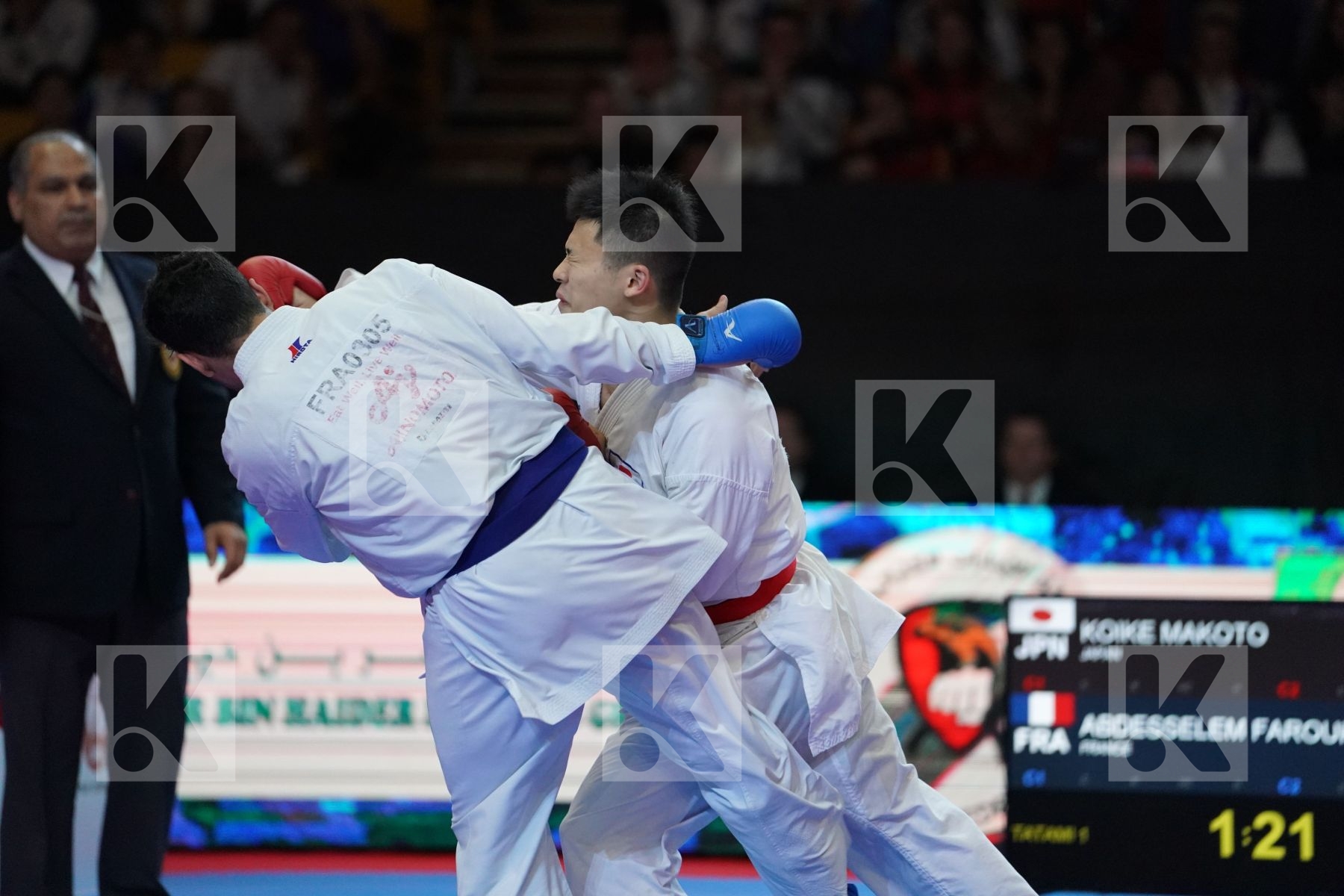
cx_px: 672
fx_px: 7354
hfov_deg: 10.4
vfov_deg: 7.0
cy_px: 448
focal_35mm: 197
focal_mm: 197
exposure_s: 1/1000
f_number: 2.8
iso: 5000
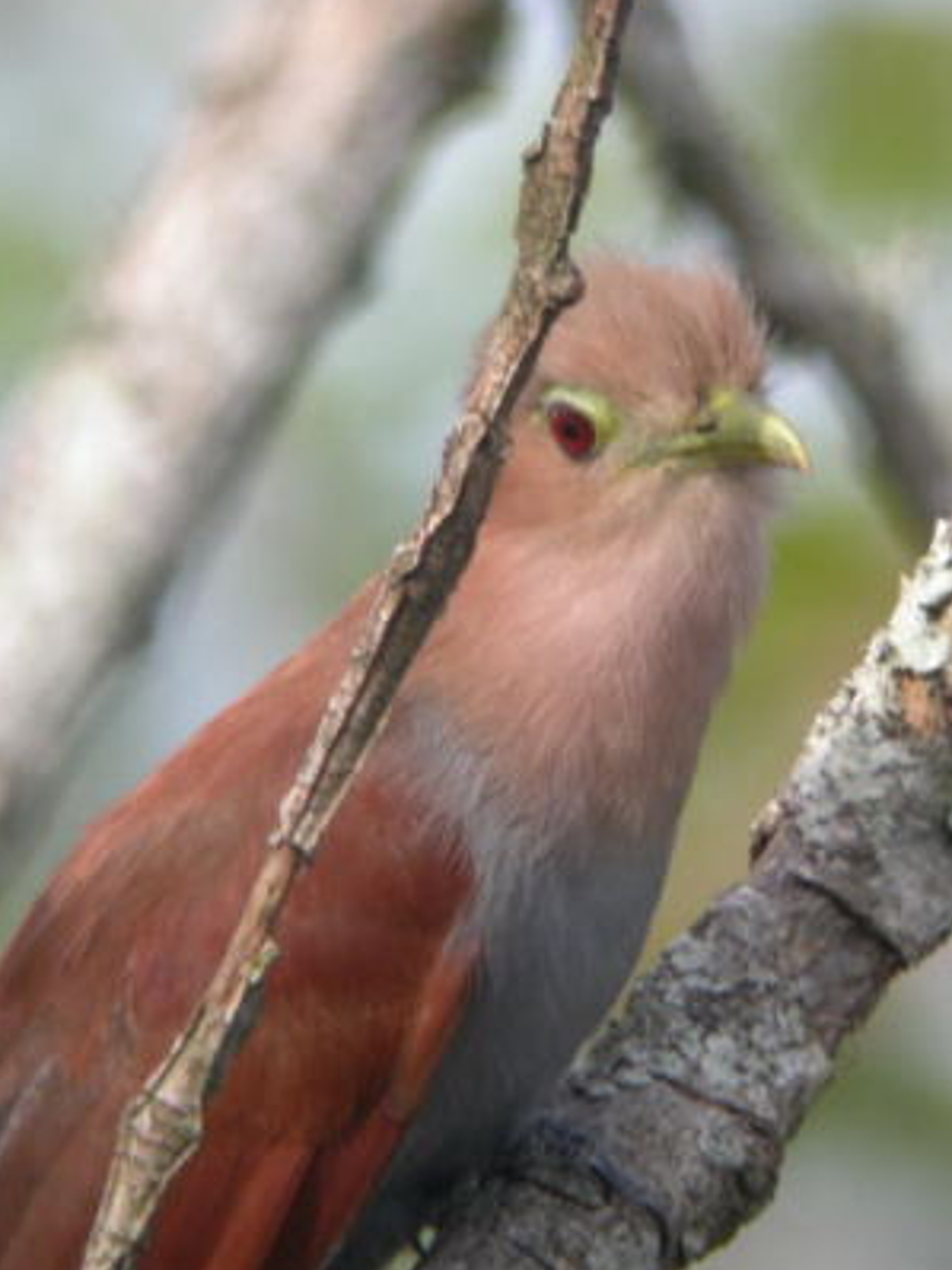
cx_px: 557
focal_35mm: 148
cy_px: 697
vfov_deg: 13.3
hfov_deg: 10.0
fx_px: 5430
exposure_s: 1/69.9
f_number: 4.4
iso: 100
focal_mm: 25.5
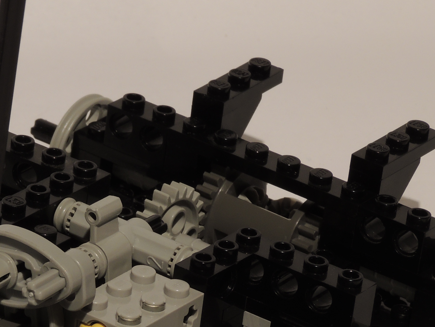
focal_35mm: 286
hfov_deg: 6.9
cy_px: 315
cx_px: -12
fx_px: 3594
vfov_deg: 5.2
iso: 100
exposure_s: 1/2.5
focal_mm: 24
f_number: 6.8
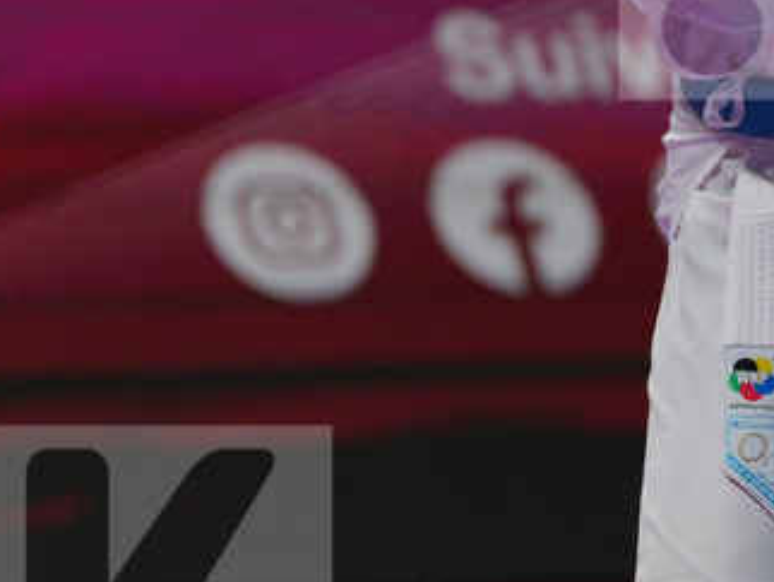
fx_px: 21347
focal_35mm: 954
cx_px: 1430
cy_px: -70
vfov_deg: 1.6
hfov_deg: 2.1
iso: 400
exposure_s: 1/1000
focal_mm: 200
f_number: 2.8
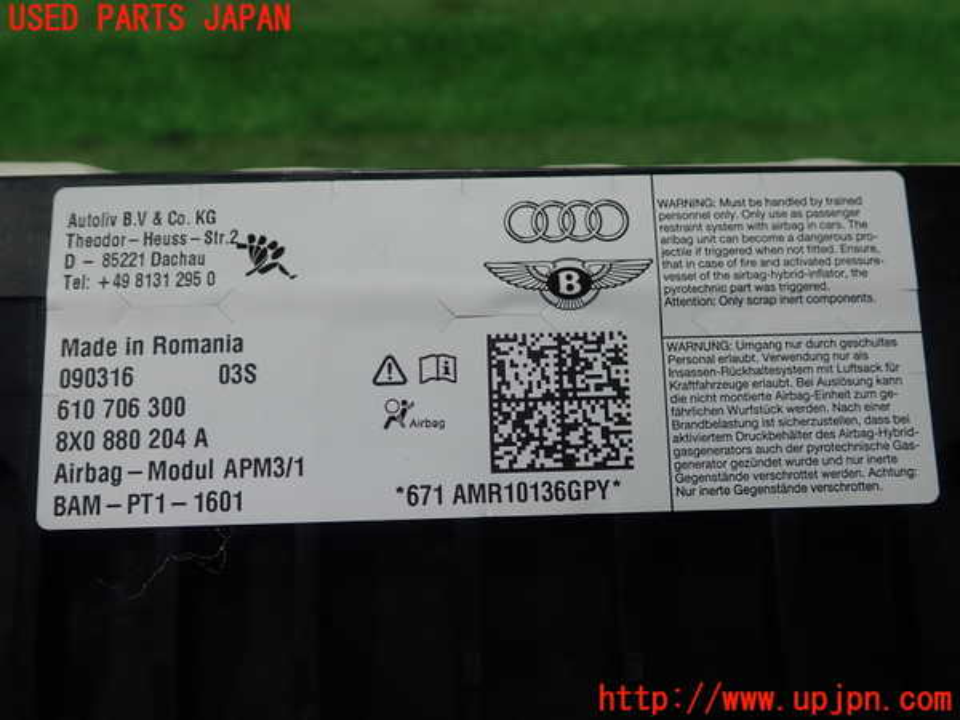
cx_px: 480
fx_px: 832
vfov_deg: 46.8
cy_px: 360
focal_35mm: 30
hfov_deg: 60.0
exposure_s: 1/160
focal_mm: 5.5
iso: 100
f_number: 2.3
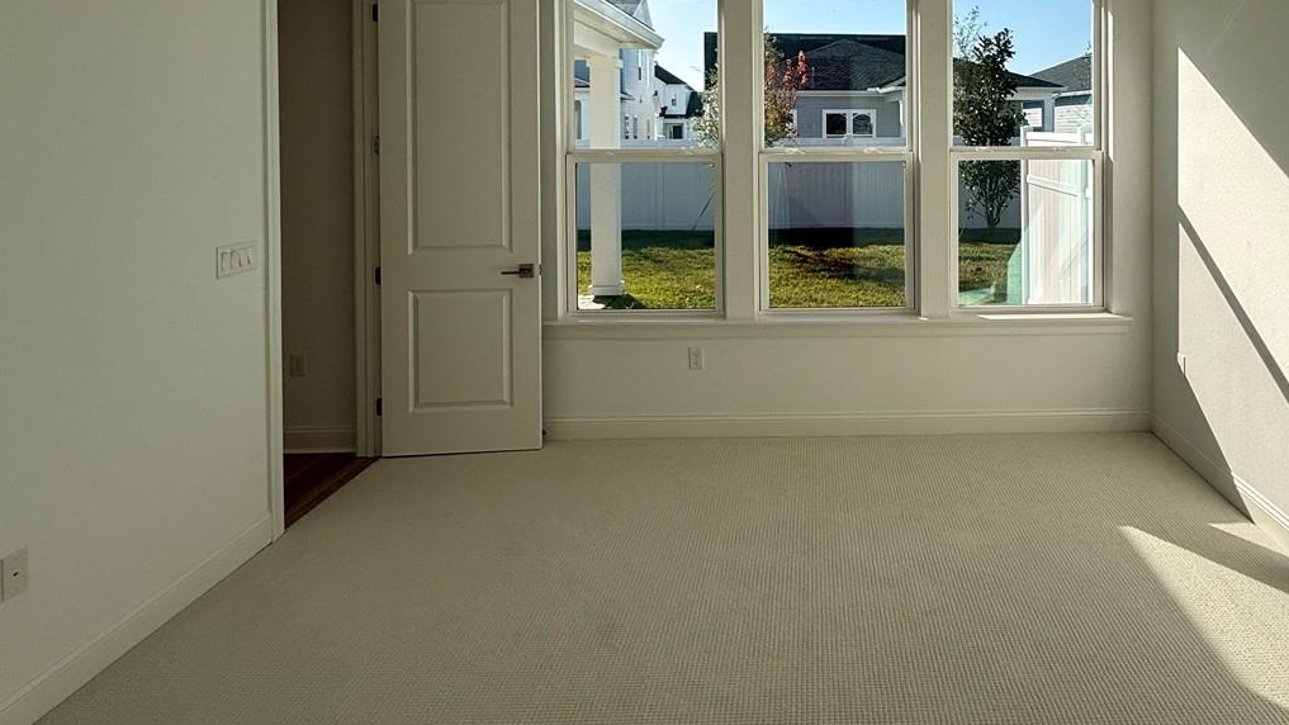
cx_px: 839
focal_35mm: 24
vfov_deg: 45.3
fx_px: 820
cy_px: 144
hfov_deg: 74.4
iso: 50
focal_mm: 2.22
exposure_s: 1/1068
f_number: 2.2
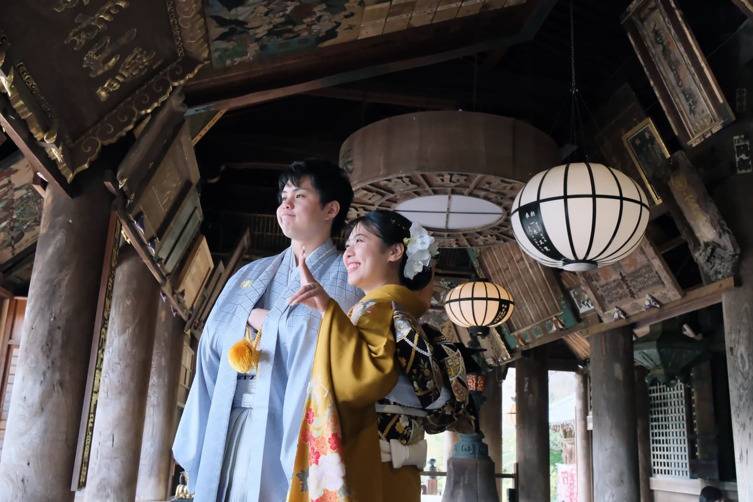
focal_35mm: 36
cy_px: 251
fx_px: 753
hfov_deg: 53.1
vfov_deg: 36.9
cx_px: 376
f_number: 5
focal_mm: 24
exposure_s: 1/125
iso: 3200
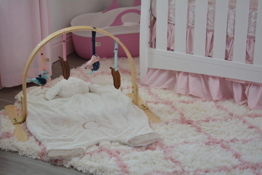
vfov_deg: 18.2
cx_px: 131
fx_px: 546
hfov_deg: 27.0
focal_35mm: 75
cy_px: 88
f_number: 1.8
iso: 500
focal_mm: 50
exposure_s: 1/200
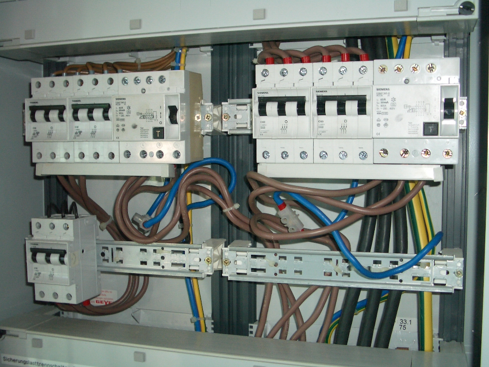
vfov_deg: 35.1
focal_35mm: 41
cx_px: 244
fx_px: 579
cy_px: 184
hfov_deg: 45.8
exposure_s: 1/60
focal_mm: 6.8
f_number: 2.8
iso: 100
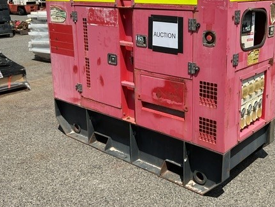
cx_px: 174
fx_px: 342
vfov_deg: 33.3
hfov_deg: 43.5
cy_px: 71
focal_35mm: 43
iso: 16
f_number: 1.8
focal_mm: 3
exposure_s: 1/2227
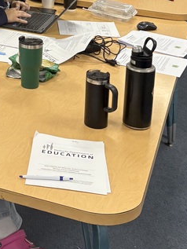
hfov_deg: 16.7
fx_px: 605
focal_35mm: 84
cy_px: -44
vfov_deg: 21.7
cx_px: -49
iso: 125
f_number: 1.6
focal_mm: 5.96
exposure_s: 1/60
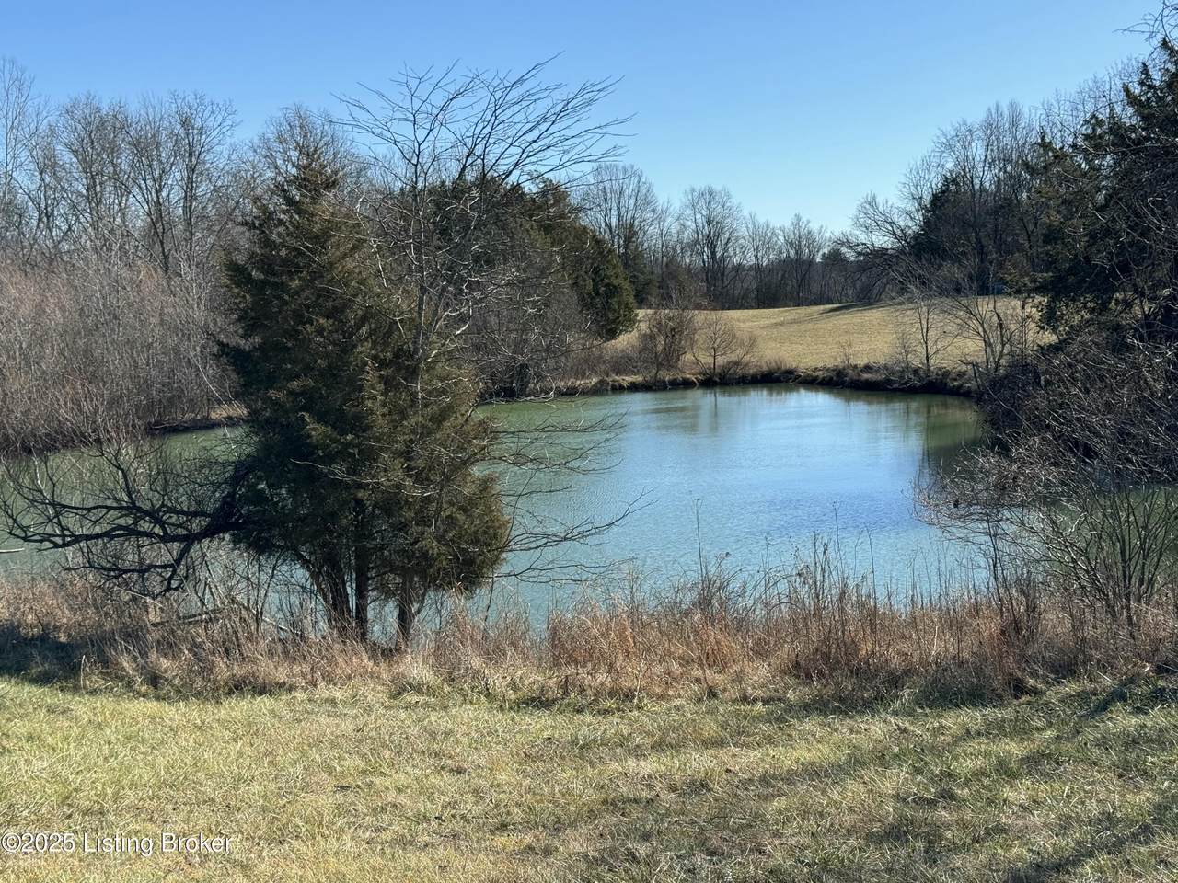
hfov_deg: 39.7
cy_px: 442
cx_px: 589
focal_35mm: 48
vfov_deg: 30.3
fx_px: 1633
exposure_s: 1/3096
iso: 64
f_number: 1.78
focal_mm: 6.86
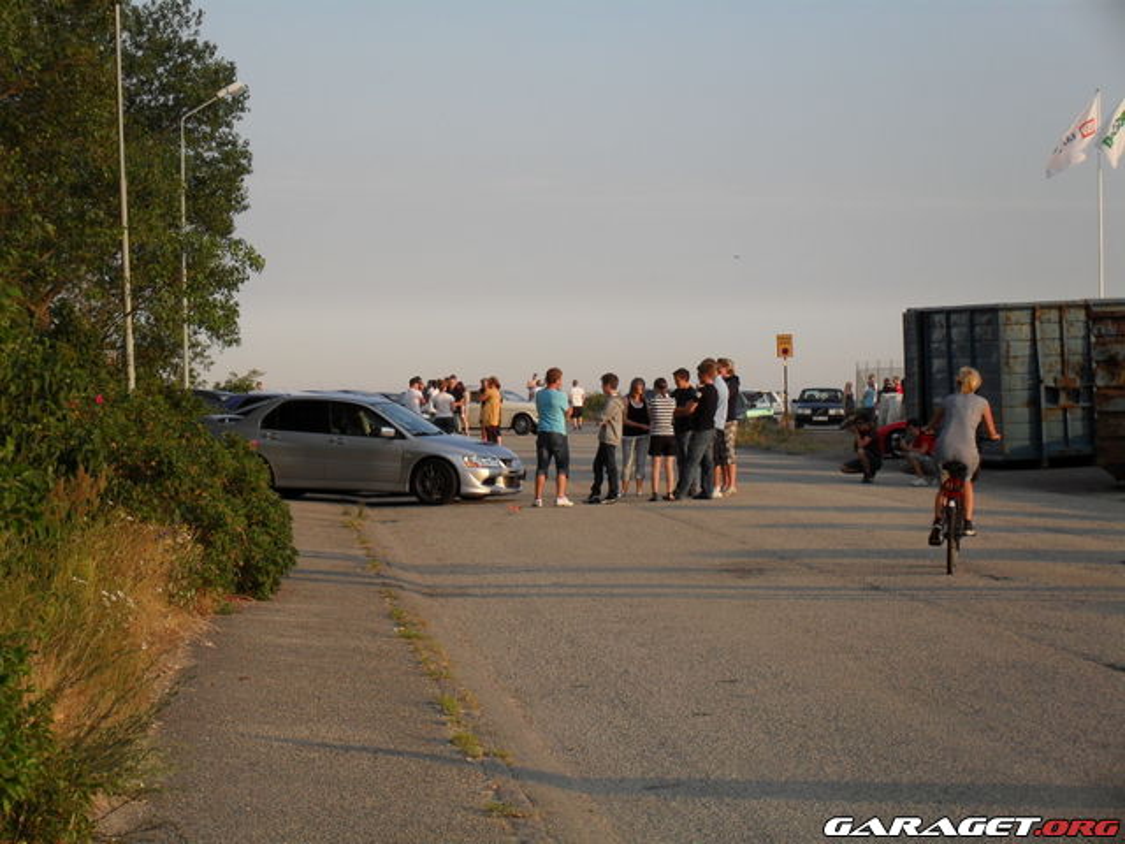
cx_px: 562
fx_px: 3412
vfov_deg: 14.1
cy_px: 422
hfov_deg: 18.7
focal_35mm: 105
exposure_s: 1/250
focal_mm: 18.9
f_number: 5.8
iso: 100
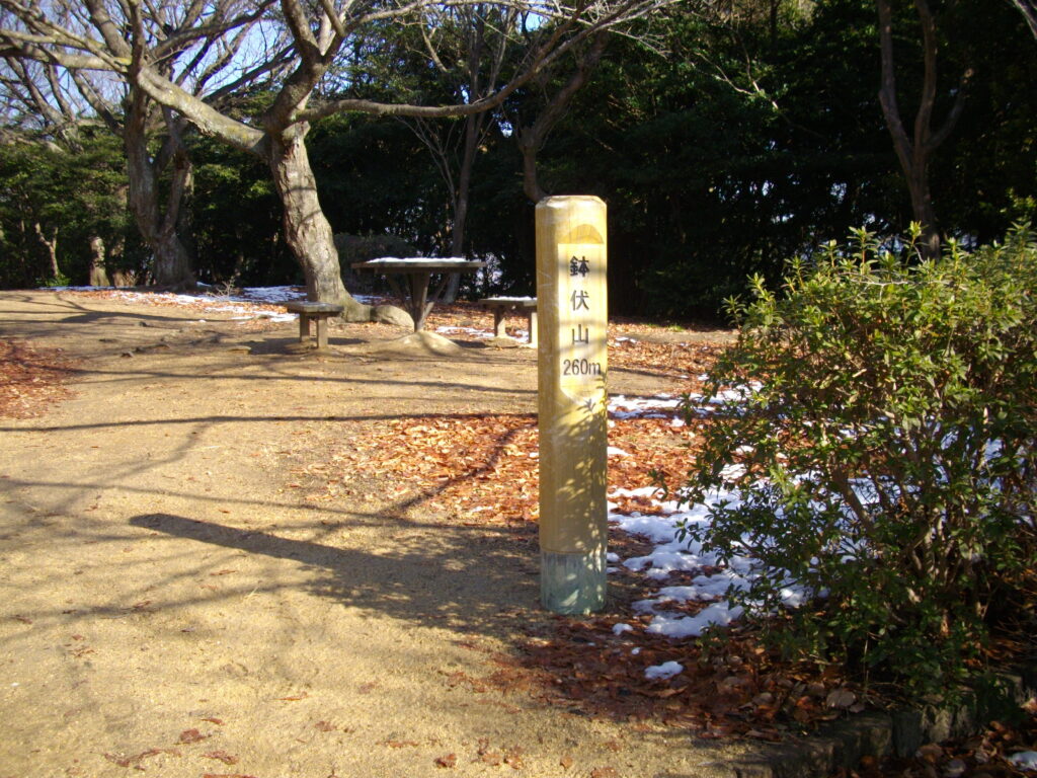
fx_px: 1108
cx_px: 518
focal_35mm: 37
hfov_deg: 50.1
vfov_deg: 38.7
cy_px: 389
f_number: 2.8
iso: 100
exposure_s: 1/500
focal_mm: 6.2
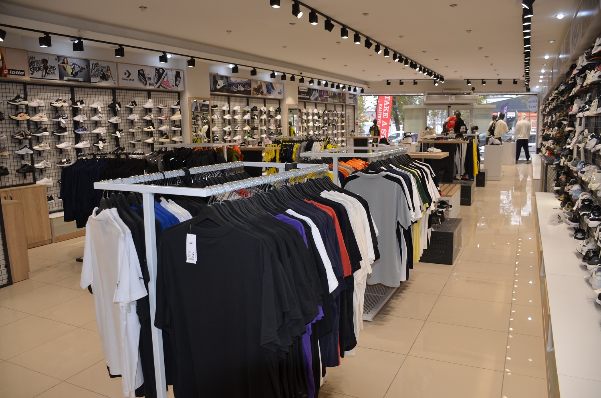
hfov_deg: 67.5
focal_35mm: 27
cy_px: 199
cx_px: 300
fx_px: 450
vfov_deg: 47.7
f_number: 4
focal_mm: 18
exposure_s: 1/250
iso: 200
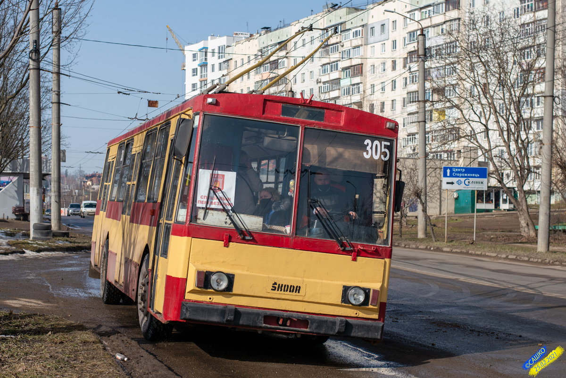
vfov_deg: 27.0
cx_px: 283
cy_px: 189
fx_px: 786
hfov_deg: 39.6
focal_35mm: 50
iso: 100
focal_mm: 50
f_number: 4.5
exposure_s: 1/1250
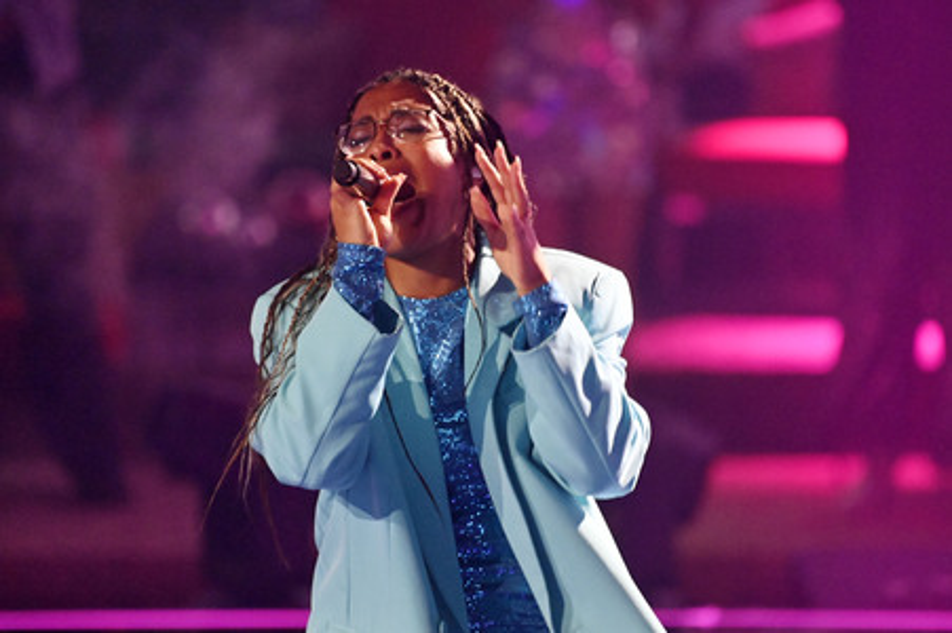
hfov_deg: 4.1
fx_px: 13212
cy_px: 316
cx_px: 476
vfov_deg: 2.7
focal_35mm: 500
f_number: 5.6
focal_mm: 500
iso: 16000
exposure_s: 1/400
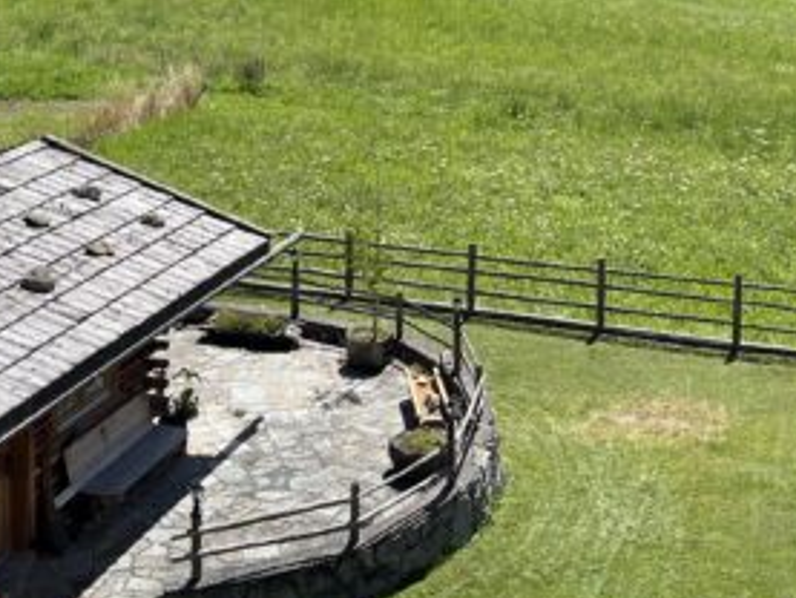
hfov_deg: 26.9
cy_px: -95
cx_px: 514
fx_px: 1656
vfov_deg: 19.4
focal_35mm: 72
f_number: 1.6
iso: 50
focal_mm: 5.1
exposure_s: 1/3049
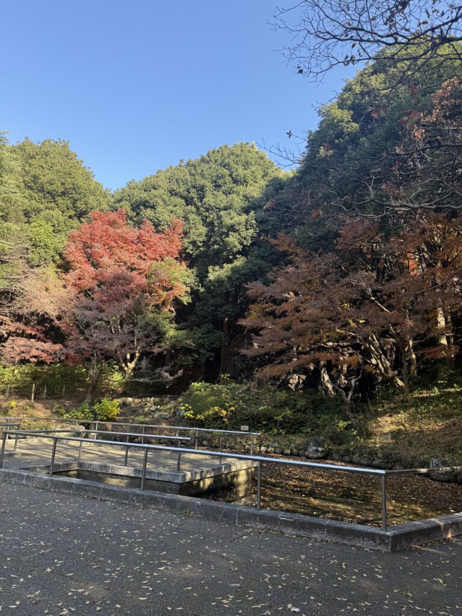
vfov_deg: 71.6
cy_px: 308
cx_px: 231
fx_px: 427
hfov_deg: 56.8
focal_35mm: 24
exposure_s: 1/665
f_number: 1.78
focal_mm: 6.76
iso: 80
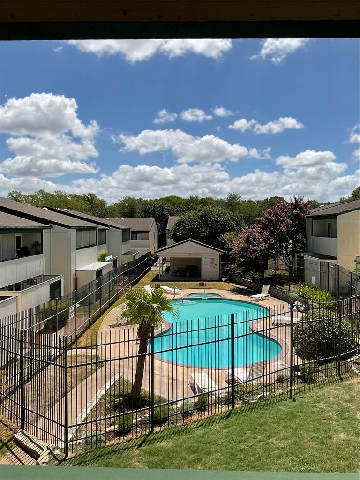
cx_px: 180
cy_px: 240
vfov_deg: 61.7
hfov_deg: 48.2
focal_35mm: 29
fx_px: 402
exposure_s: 1/3788
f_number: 1.8
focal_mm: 3
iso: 16
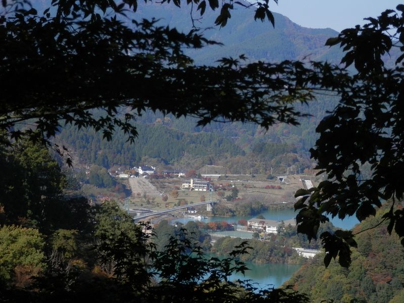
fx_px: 1494
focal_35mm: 128
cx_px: 202
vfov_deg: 11.6
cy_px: 152
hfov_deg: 15.4
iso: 80
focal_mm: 22.9
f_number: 5.3
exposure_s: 1/320
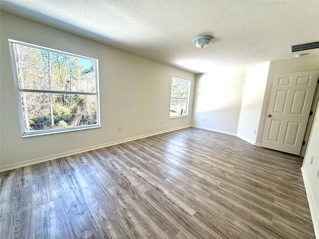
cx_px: 160
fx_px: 129
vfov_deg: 85.7
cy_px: 120
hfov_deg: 102.1
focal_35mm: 14
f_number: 2.2
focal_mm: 2.22
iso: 50
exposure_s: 1/164
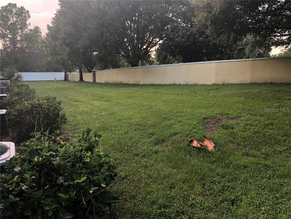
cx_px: 146
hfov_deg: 63.4
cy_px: 110
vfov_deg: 49.7
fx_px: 235
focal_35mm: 28
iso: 64
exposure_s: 1/120
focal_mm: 4
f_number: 1.8
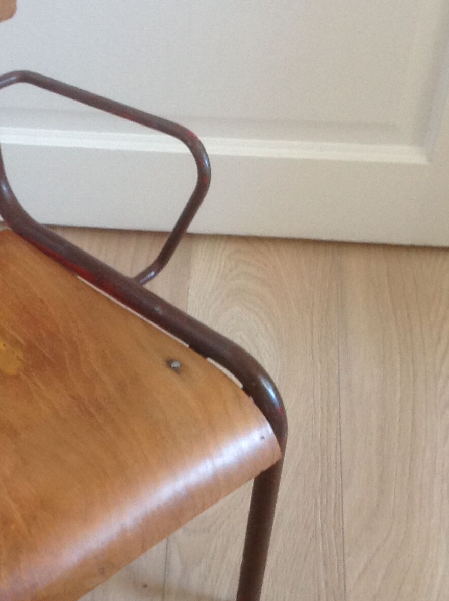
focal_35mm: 77
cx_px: 15
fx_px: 1335
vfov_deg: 25.3
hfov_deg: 18.7
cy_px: 396
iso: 100
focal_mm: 4.28
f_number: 2.4
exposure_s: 1/15
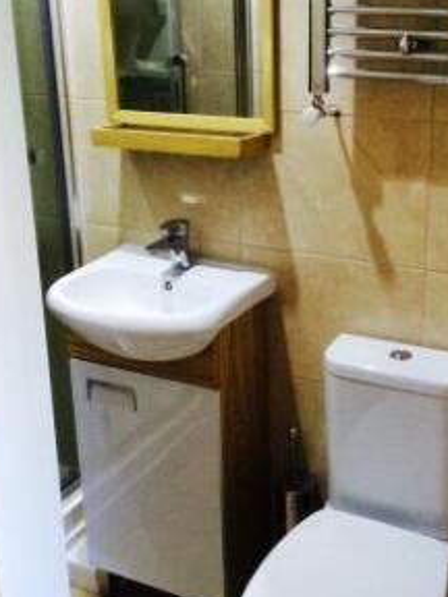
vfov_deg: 42.7
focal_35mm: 44
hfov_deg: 32.5
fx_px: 759
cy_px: 233
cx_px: 311
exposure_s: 1/30
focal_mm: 4.15
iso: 200
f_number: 2.2
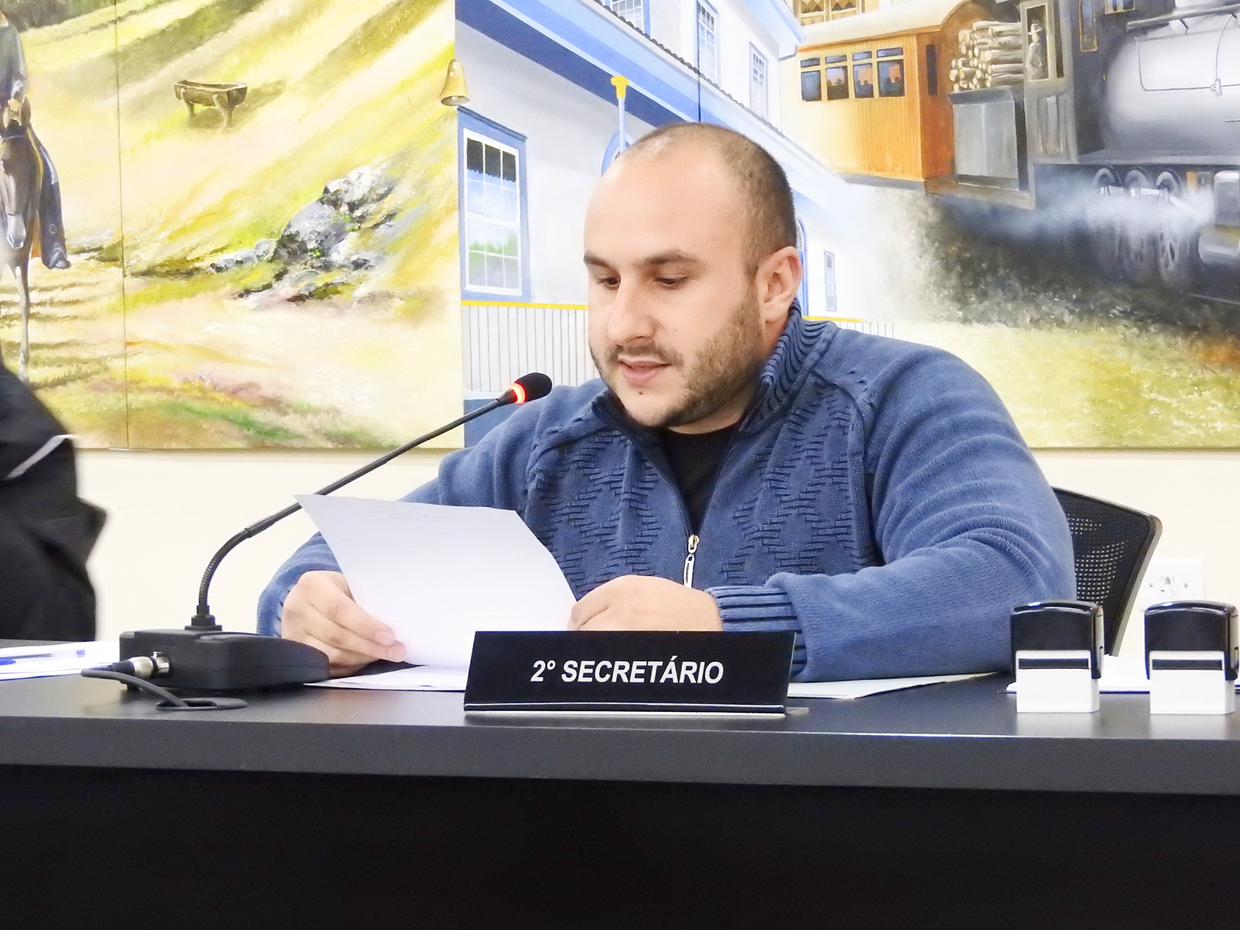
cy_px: 465
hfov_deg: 15.8
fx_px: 4478
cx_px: 620
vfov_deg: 11.9
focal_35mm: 125
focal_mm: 22.4
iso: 1600
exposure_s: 1/15
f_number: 5
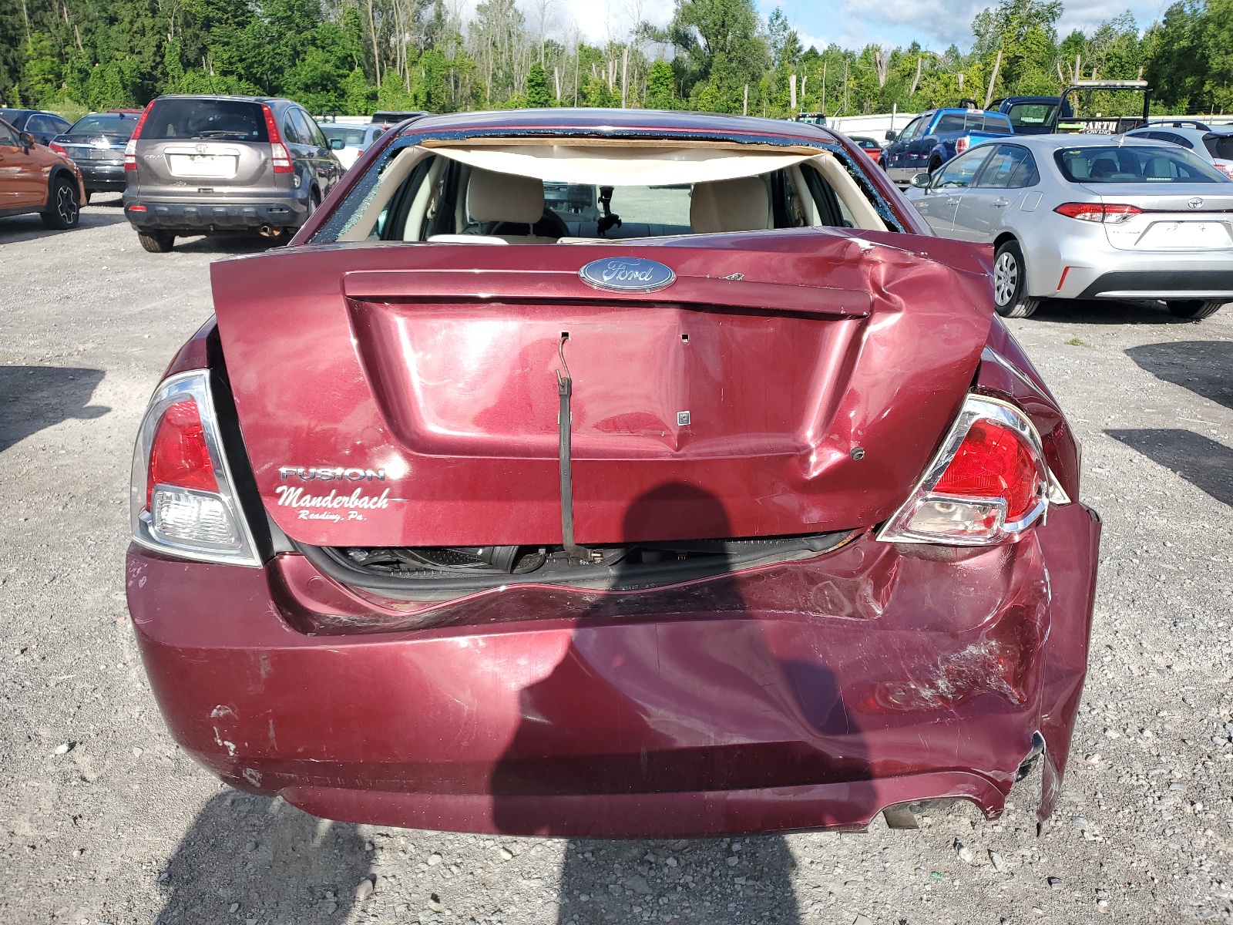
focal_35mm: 26
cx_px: 616
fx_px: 926
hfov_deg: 67.3
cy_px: 462
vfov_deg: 53.1
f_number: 1.5
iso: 50
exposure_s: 1/2500
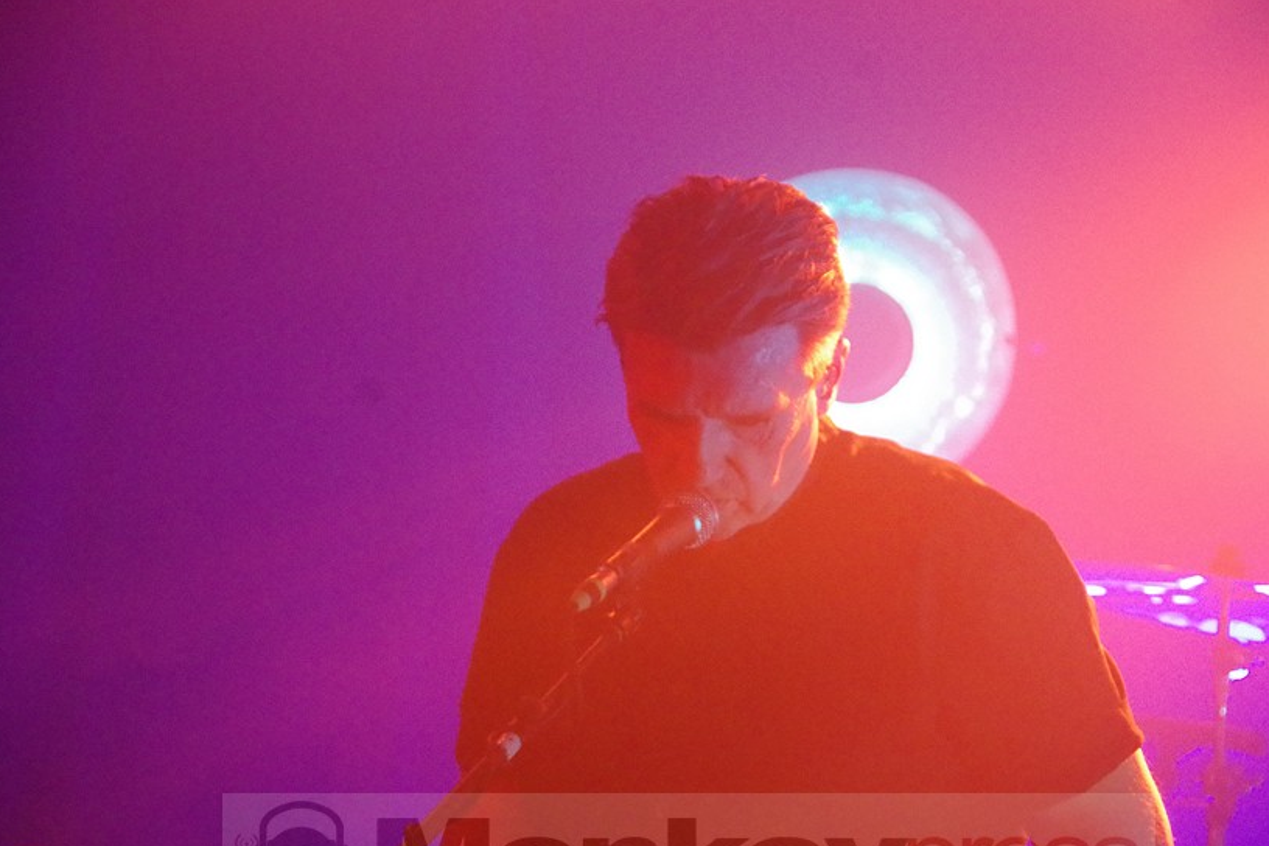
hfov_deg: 15.9
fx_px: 4547
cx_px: 689
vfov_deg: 10.6
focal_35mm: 129
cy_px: 451
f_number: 5.6
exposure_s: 1/200
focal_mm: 78
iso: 6400
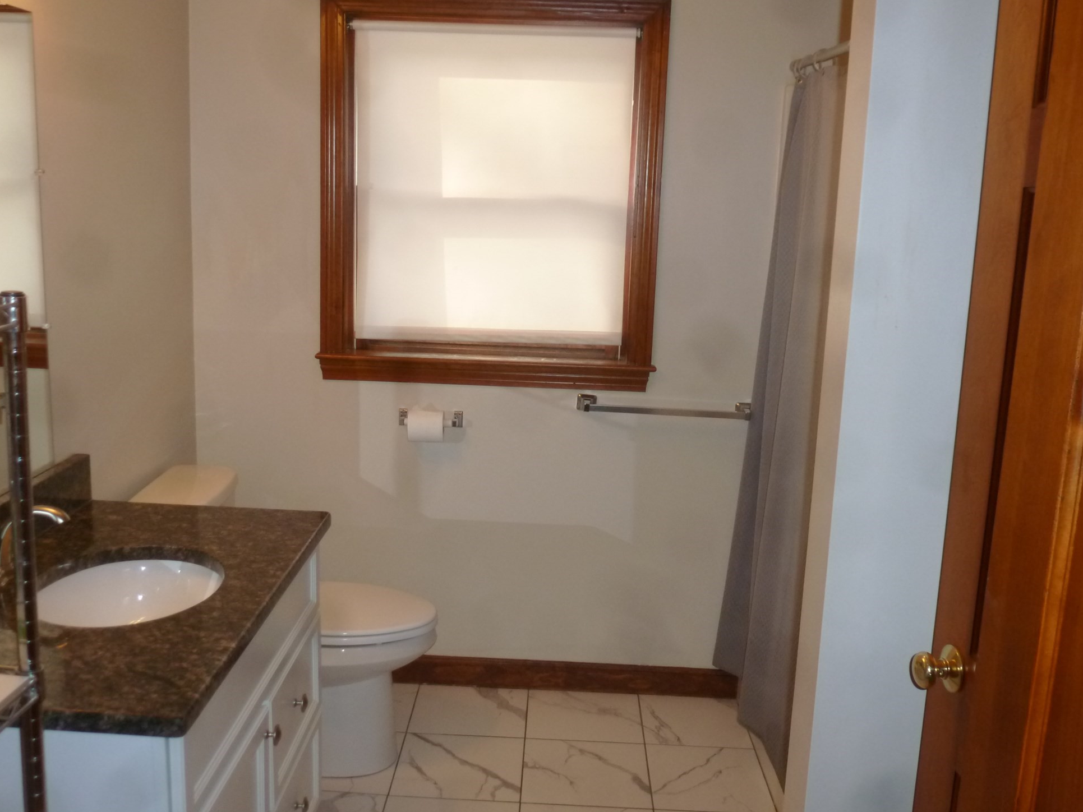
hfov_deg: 52.6
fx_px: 1095
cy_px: 412
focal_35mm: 35
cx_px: 515
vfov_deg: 40.7
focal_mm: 5.9
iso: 200
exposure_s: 1/60
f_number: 3.6
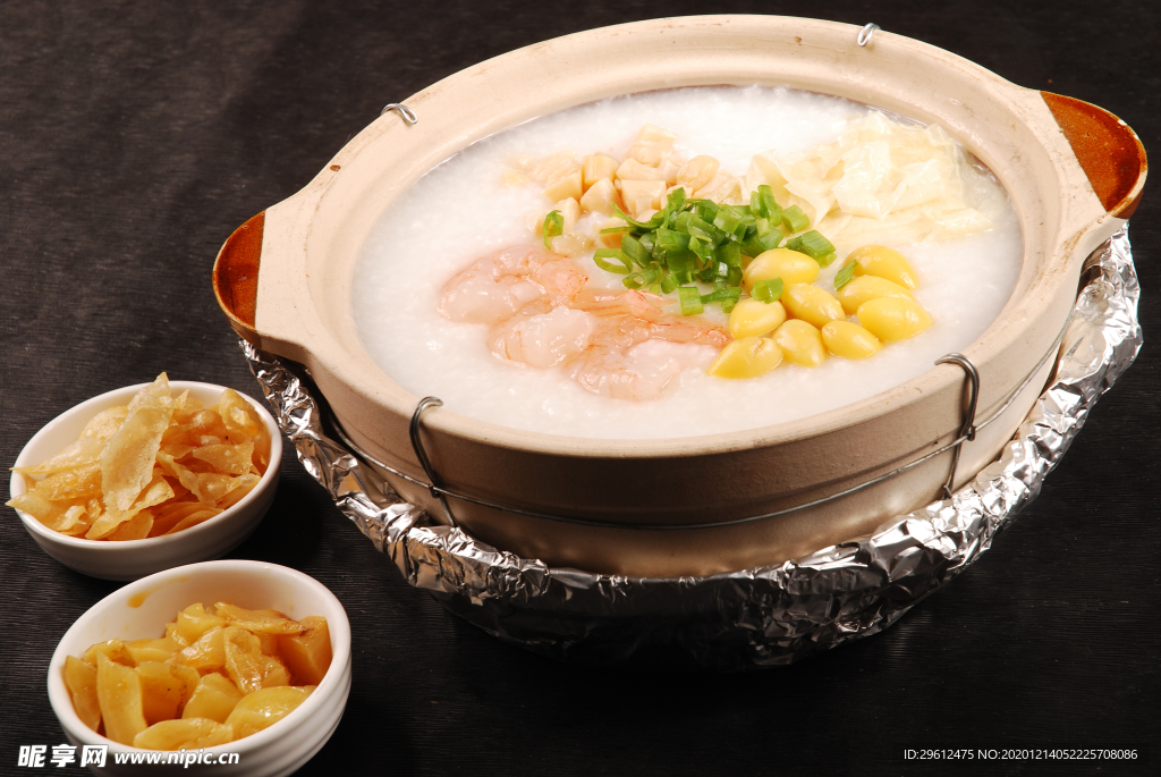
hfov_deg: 19.4
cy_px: 388
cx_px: 580
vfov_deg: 13.1
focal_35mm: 105
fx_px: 3390
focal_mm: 70
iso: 100
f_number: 11
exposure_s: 1/125
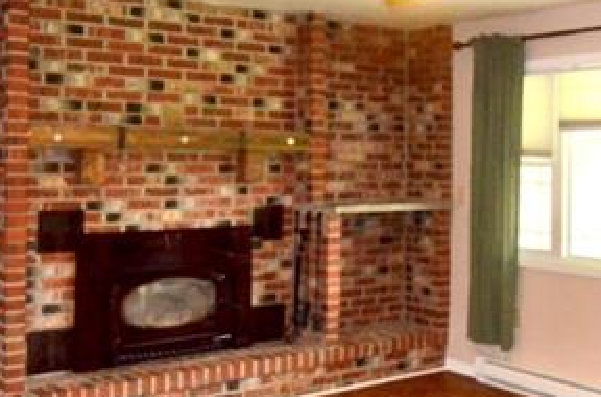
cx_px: 508
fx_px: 832
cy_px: 162
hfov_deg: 37.8
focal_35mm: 50
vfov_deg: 26.8
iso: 3200
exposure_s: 1/60
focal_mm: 12
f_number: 4
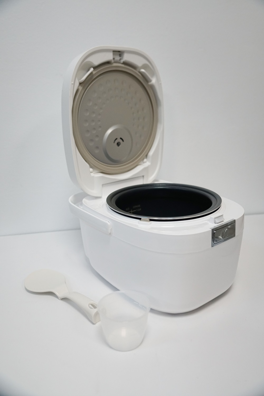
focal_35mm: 29
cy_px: 198
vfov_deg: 63.6
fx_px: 319
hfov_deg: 45.0
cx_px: 132
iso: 1600
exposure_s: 1/160
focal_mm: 29
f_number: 4
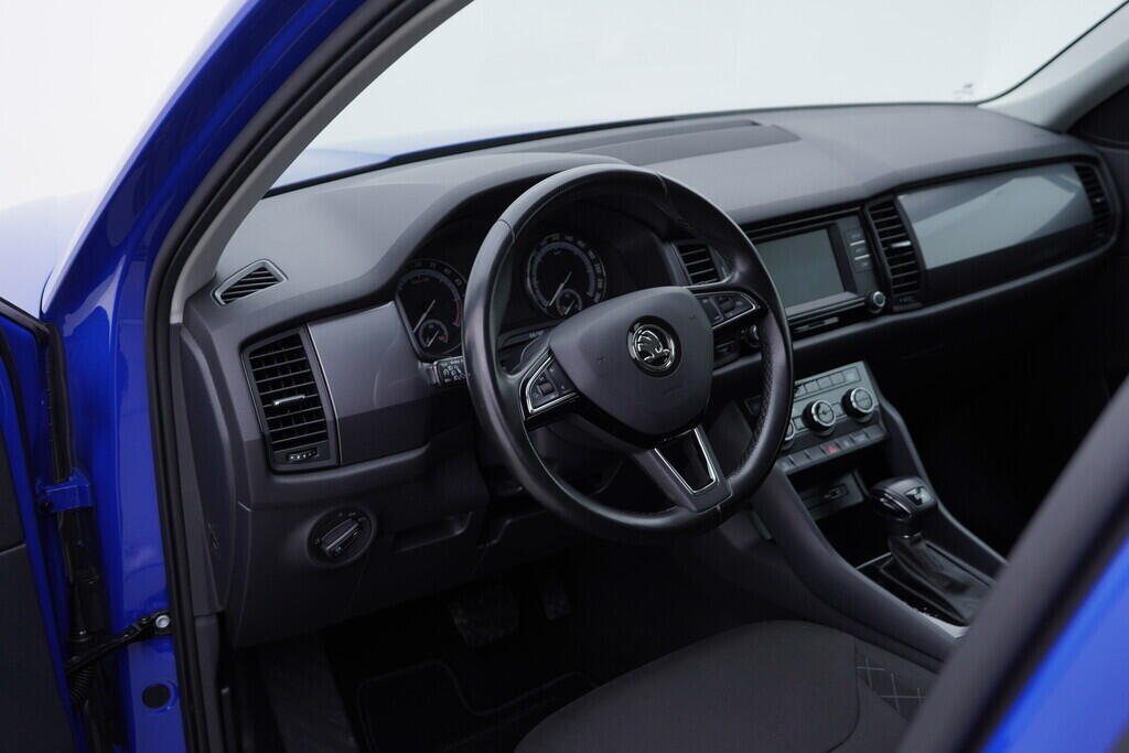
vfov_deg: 36.9
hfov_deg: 53.1
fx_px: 1129
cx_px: 564
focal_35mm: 36
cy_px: 376
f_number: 3.2
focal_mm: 24
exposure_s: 1/50
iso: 125
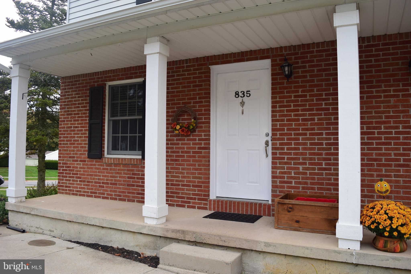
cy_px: 137
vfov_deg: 48.0
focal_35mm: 27
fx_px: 308
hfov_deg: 67.3
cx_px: 206
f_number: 5.6
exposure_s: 1/125
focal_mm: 18
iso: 250
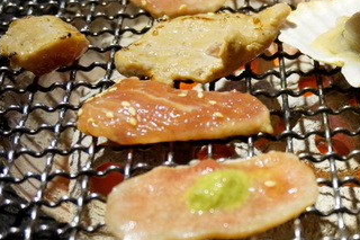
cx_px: 320
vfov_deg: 16.2
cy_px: 84
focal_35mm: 84
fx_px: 840
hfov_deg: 23.6
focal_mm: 28
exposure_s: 1/60
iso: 1250
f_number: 4.5
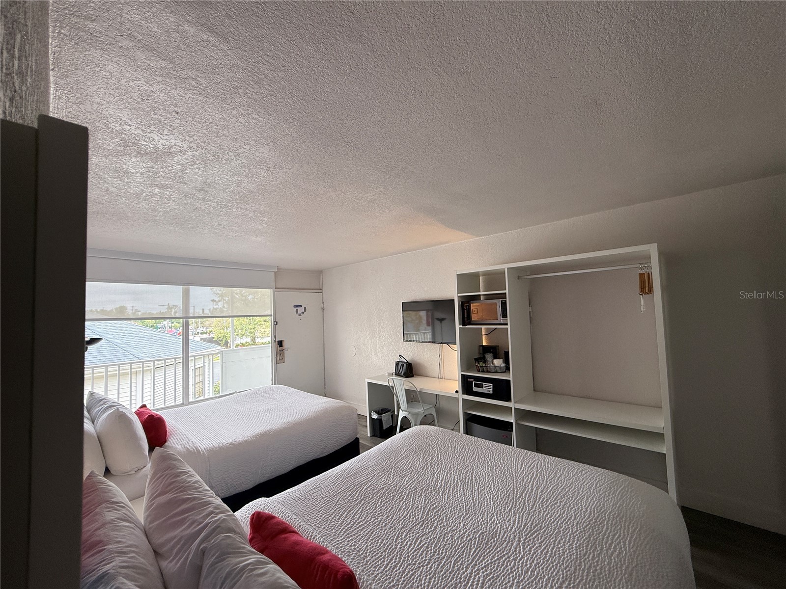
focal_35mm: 14
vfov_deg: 85.7
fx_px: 318
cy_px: 294
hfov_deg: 102.1
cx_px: 393
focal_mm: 2.22
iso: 100
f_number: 2.2
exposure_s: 1/120
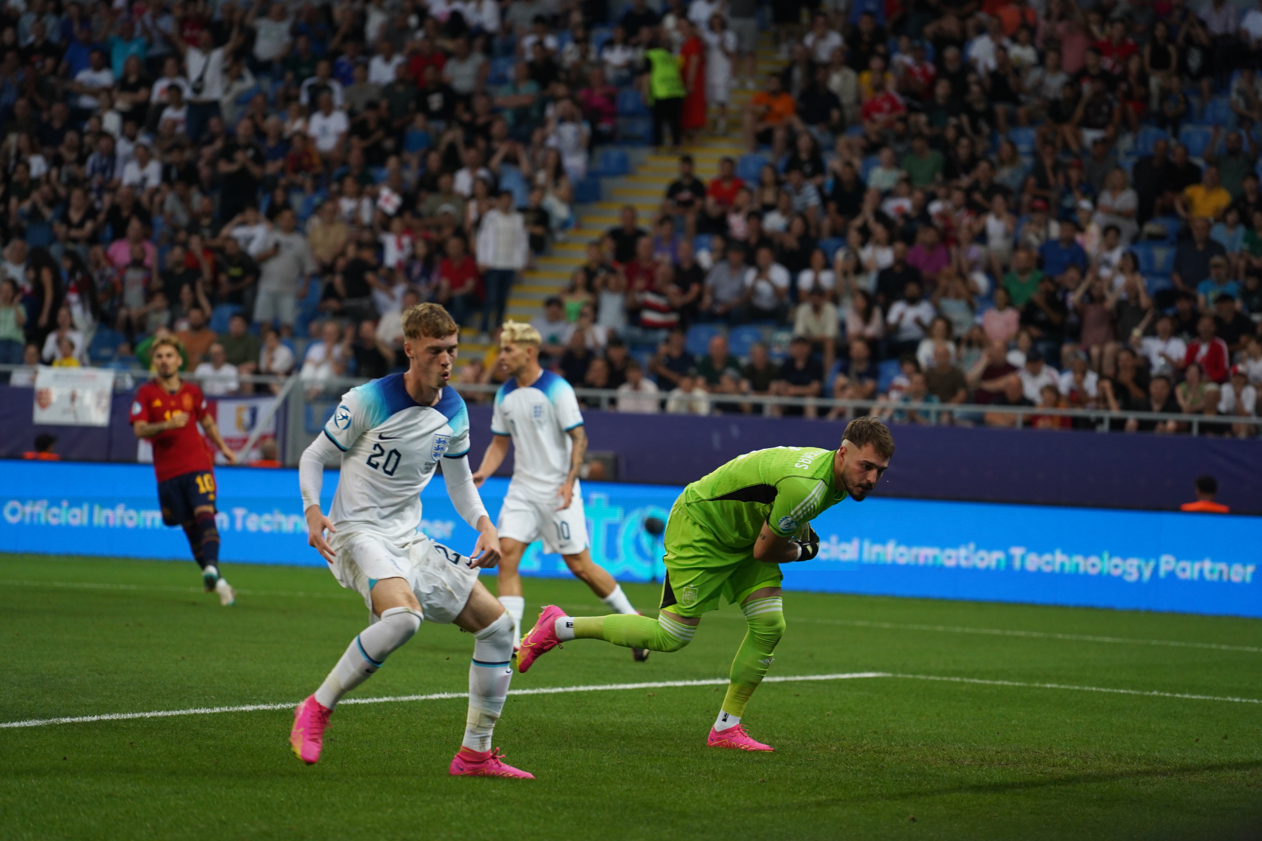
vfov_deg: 6.9
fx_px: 7011
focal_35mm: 200
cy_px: 420
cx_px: 631
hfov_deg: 10.3
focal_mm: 200
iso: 2000
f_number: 4
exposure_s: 1/1000
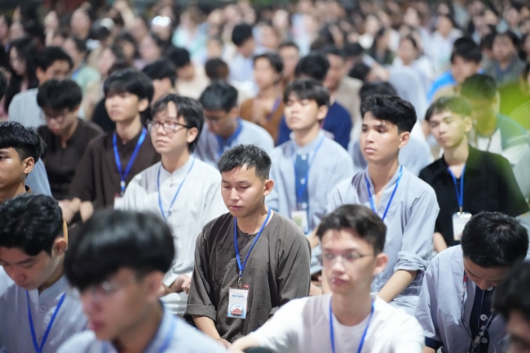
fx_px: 2208
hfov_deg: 13.7
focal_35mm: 150
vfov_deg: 9.1
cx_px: 265
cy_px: 176
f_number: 2.8
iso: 12800
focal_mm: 150
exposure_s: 1/100
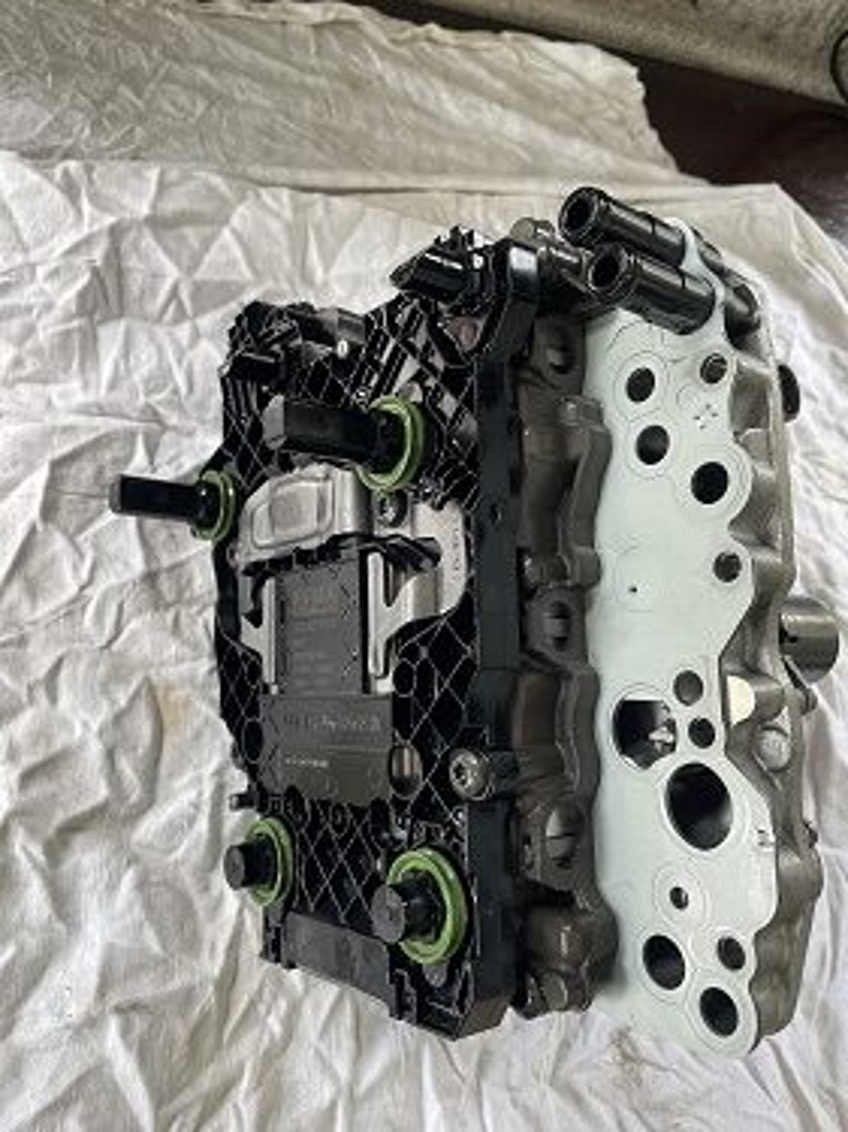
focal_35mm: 26
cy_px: 566
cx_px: 424
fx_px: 850
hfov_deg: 53.0
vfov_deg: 67.3
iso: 50
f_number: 1.6
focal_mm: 4.2
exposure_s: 1/100
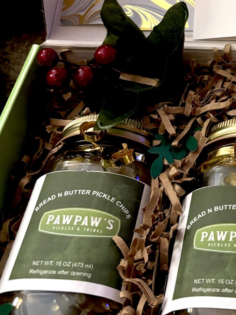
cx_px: 277
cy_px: 65
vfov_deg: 30.5
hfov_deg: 22.0
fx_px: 564
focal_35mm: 62
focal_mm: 5.96
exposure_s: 1/30
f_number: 1.6
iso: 500
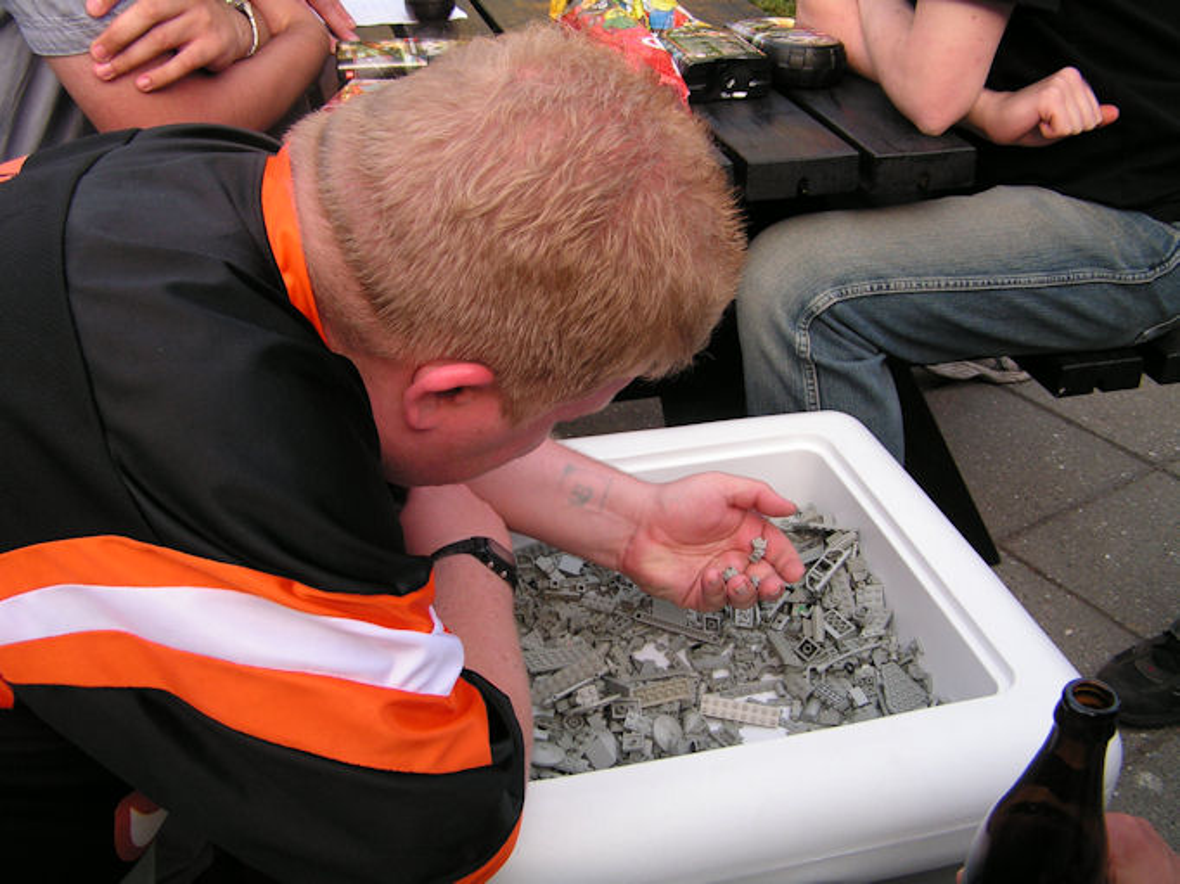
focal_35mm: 38
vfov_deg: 37.7
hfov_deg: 49.0
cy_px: 442
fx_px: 1295
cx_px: 590
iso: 50
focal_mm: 6.3
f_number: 2.8
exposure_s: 1/125
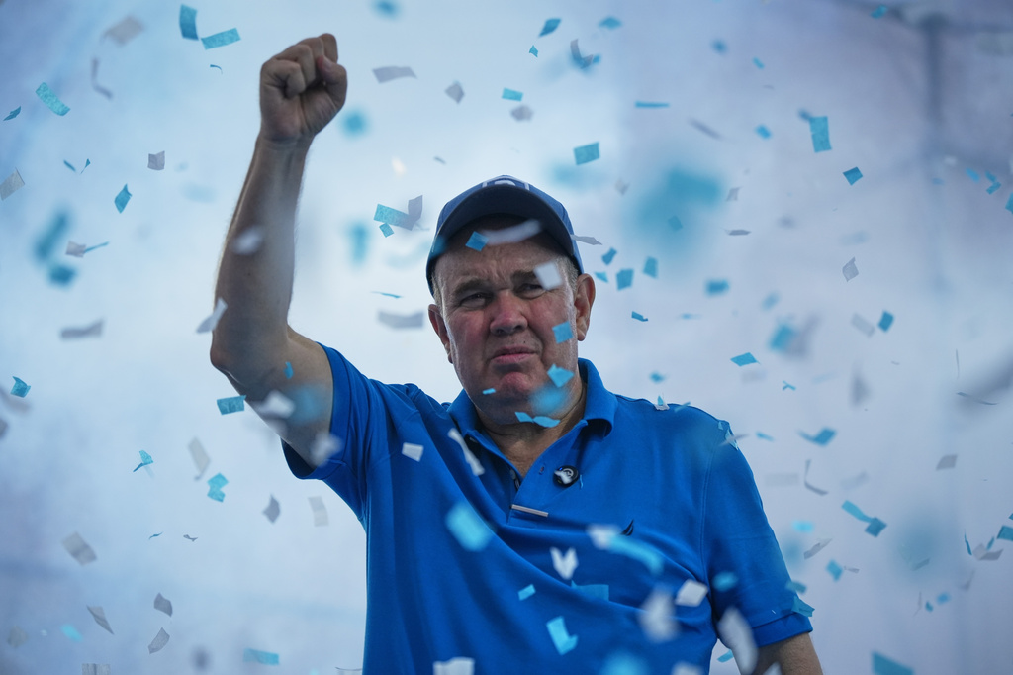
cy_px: 338
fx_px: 3150
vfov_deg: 12.2
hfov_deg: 18.3
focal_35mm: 112
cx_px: 506
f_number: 3.2
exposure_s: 1/1000
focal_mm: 112
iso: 800
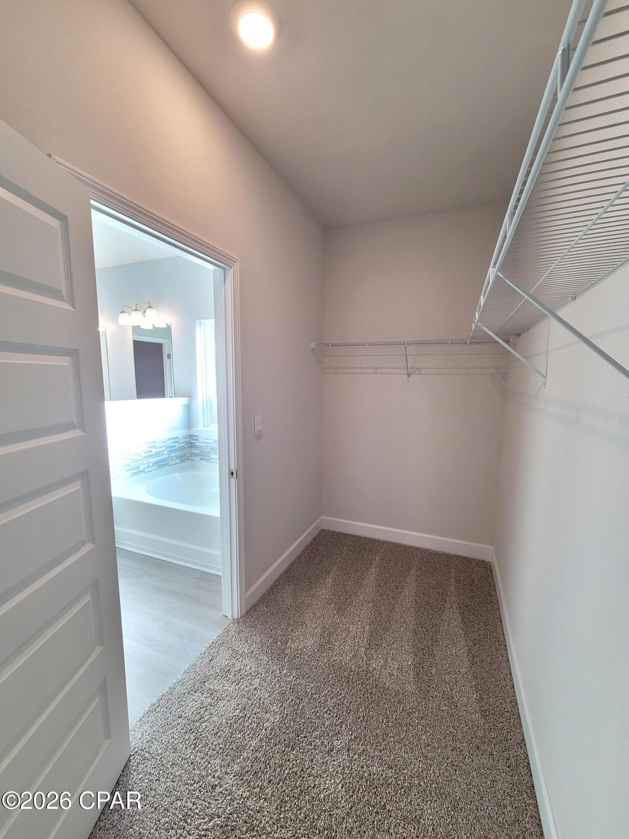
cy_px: 420
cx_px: 314
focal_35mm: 13
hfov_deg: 89.9
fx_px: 315
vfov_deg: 106.2
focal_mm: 2.2
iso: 160
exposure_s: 1/60
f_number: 2.2
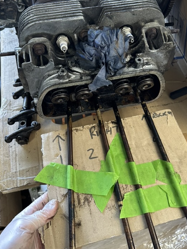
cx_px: 98
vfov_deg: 52.2
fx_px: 252
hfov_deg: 40.7
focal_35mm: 35
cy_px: 98
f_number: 1.78
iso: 200
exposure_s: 1/50
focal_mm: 6.86
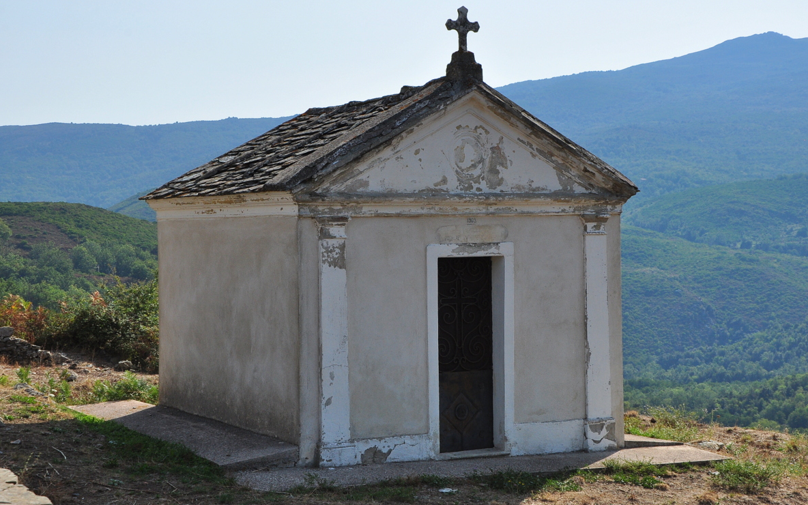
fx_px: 1431
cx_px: 406
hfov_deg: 31.5
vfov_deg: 20.0
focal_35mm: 65
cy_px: 245
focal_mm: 42
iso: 400
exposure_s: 1/640
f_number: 13
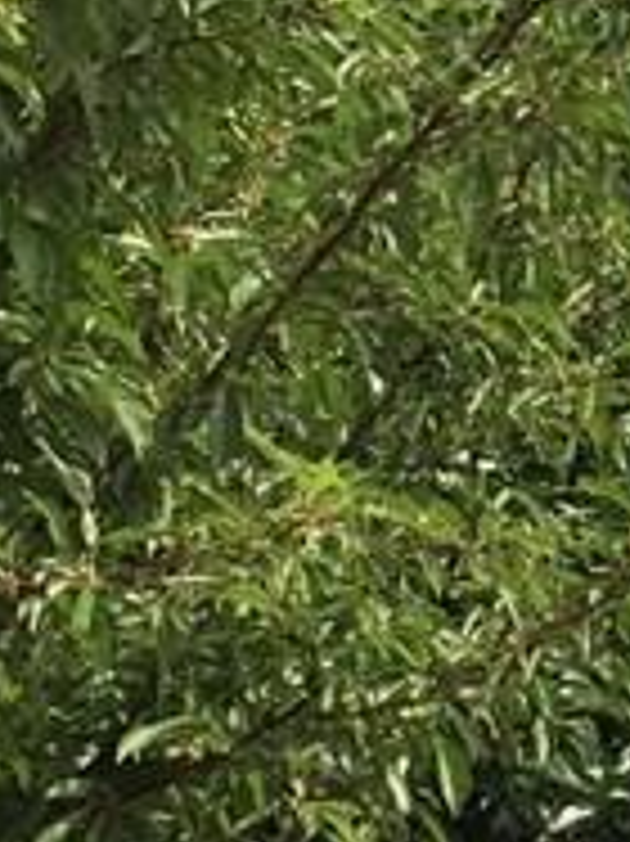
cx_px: 986
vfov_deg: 12.4
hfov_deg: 9.1
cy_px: 414
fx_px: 3863
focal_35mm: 159
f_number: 2.2
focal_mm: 4.15
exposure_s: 1/638
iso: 32
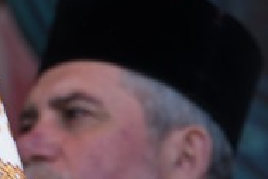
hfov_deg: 1.7
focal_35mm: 1206
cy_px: -152
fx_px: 8985
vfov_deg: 1.1
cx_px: -304
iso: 400
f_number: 6.3
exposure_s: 1/160
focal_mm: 160
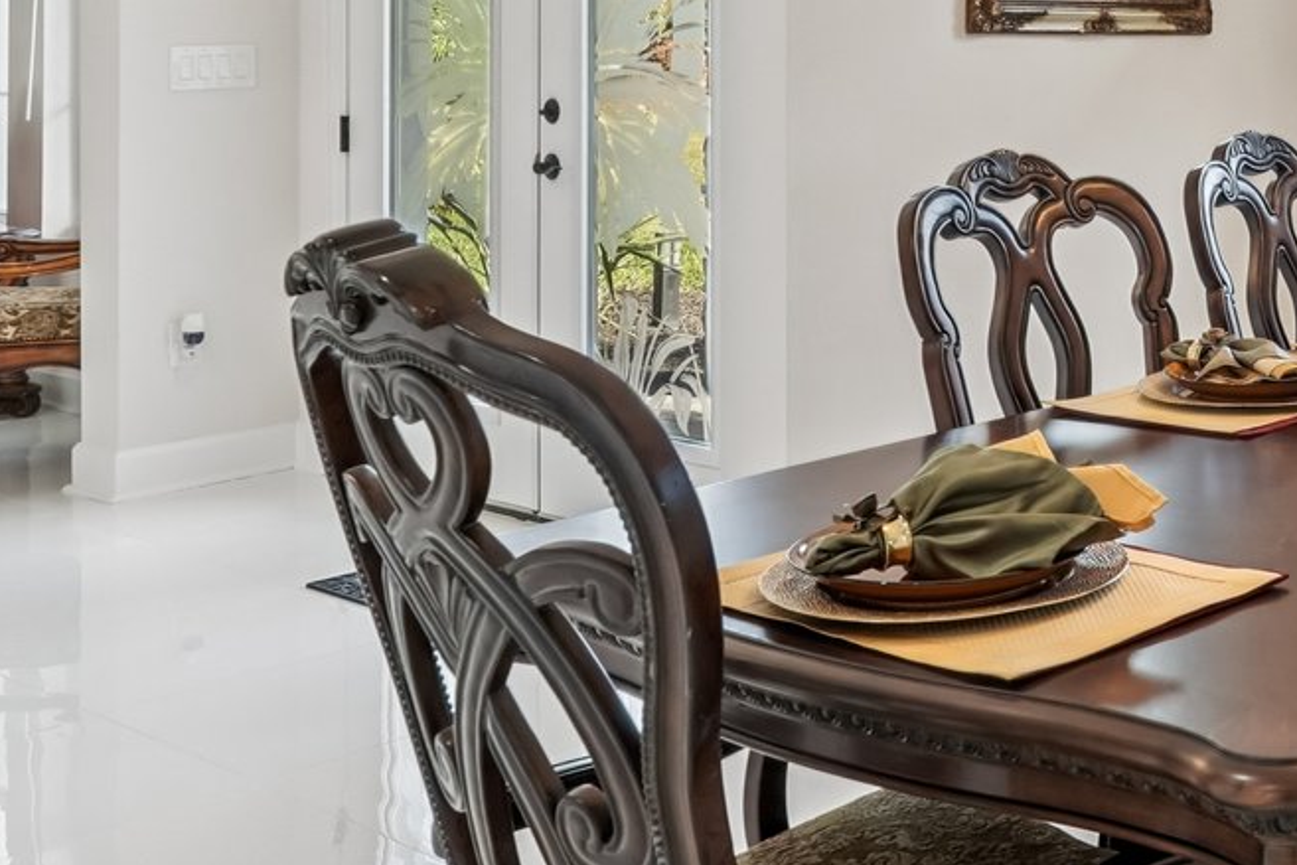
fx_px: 1909
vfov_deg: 24.5
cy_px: 37
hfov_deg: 31.6
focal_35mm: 53
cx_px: 1542
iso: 400
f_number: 8
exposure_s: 1/40
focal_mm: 17
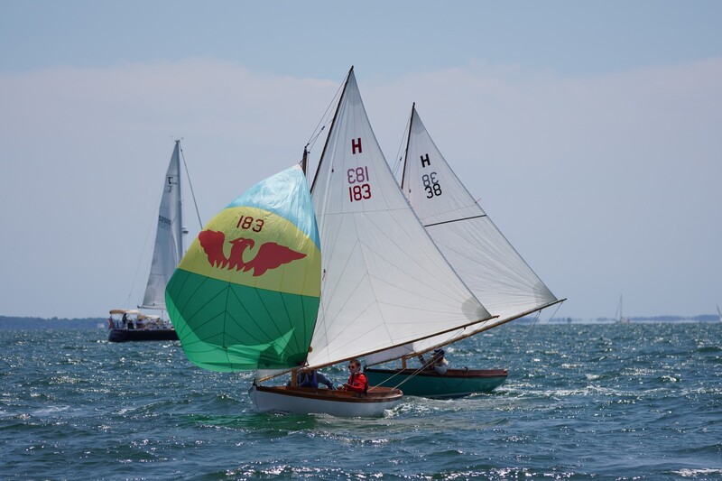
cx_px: 361
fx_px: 4902
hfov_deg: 8.4
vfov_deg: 5.6
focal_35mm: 244
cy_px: 240
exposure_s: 1/1250
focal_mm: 163
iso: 100
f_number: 5.6
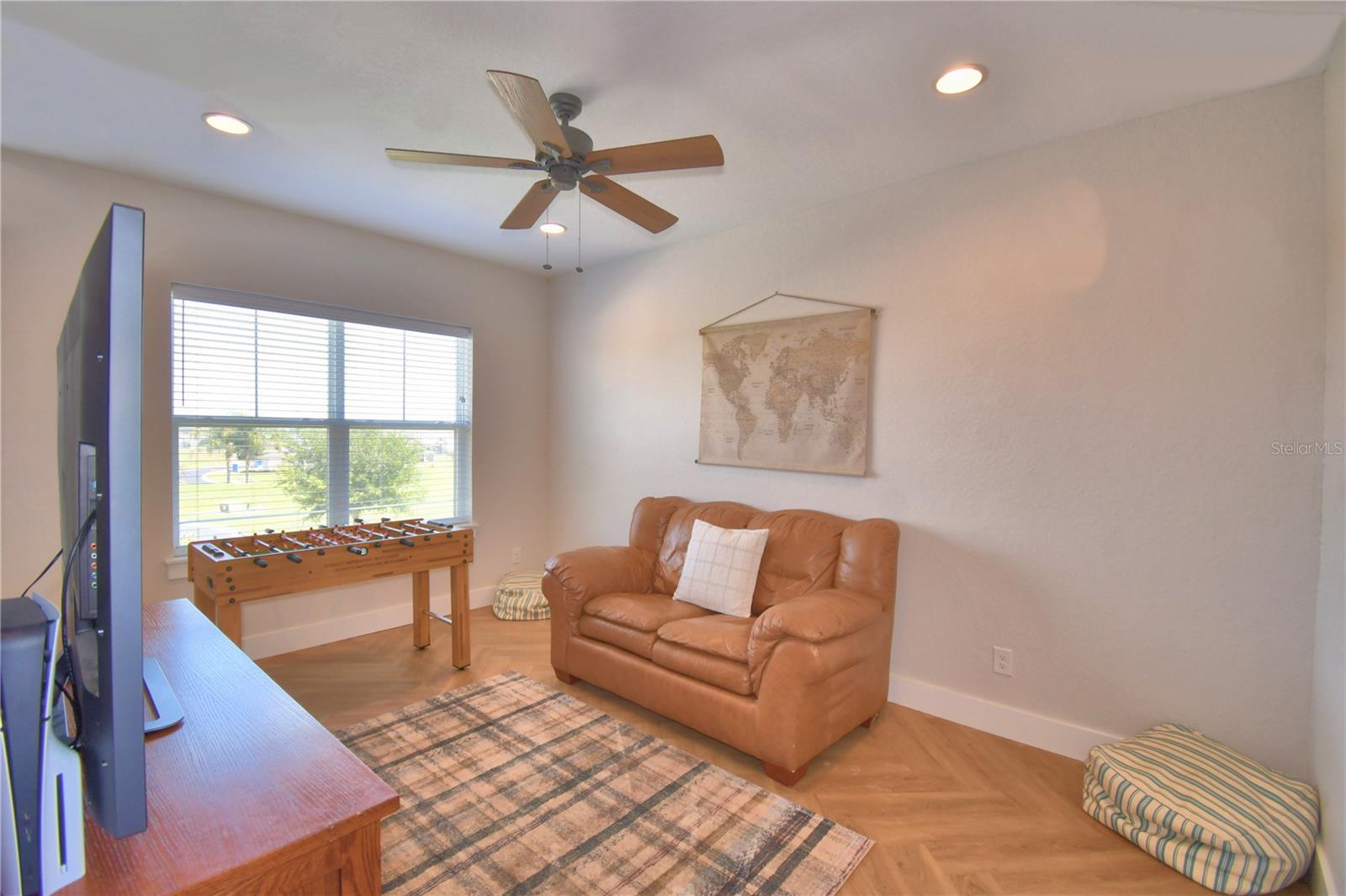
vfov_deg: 77.3
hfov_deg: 100.4
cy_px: 448
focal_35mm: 15
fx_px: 561
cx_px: 673
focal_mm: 10
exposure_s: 1/60
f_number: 4.5
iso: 125
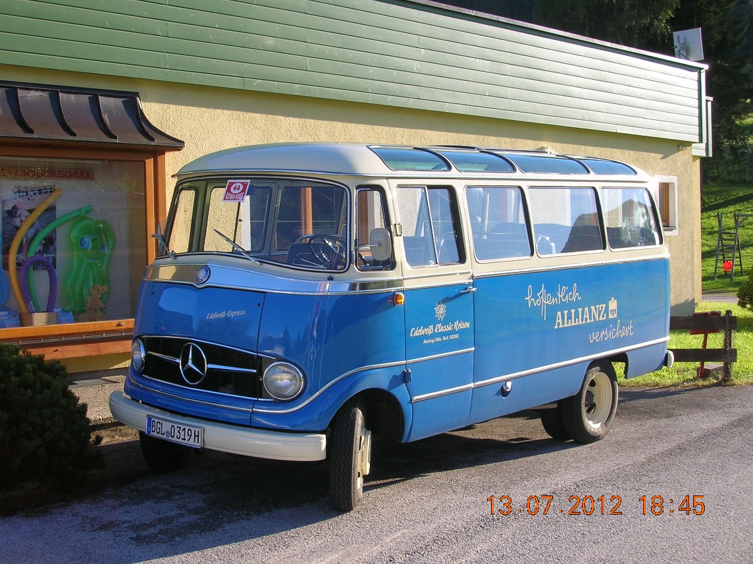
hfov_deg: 41.3
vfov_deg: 31.5
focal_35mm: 46
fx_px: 1000
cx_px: 376
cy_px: 282
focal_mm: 7.7
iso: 50
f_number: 5.4
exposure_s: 1/122
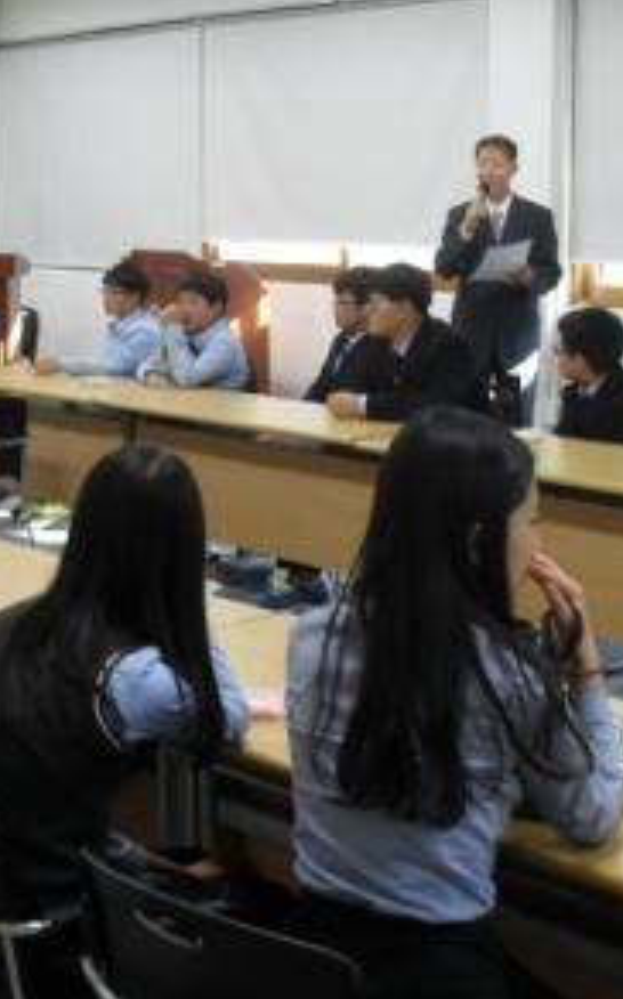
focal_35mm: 57
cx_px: 366
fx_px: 1552
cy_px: 455
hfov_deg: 22.7
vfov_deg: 35.7
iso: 200
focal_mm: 6.3
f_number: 3.2
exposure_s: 1/15
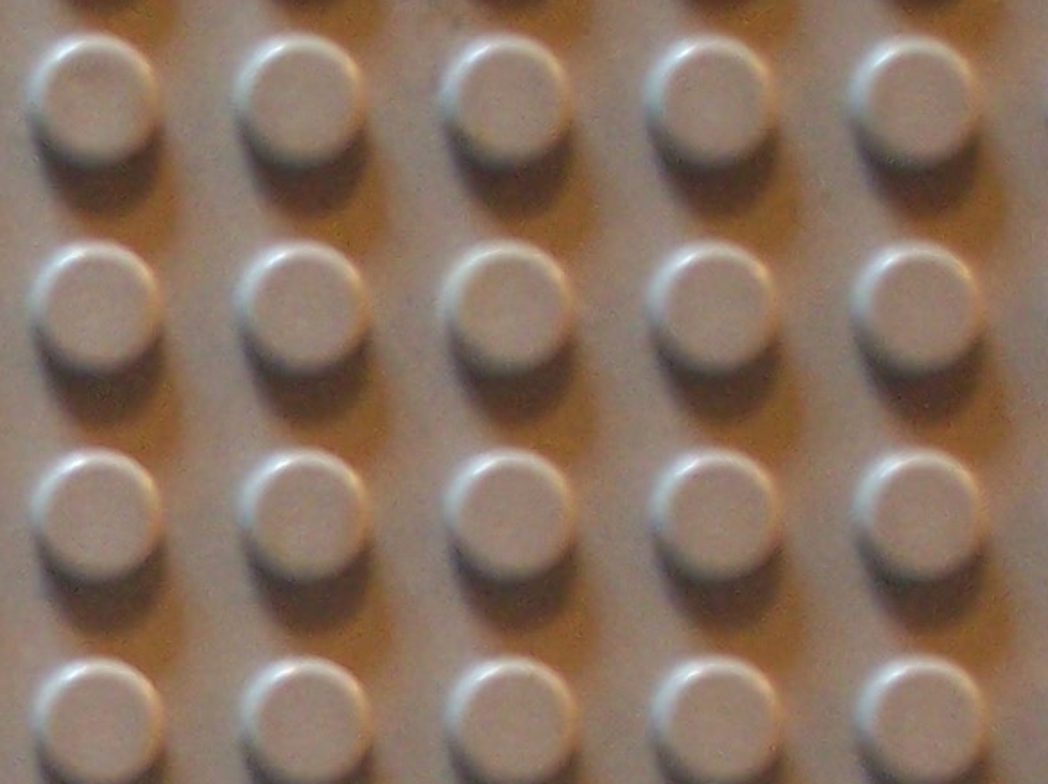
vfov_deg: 5.1
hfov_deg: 6.7
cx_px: -989
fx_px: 8744
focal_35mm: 289
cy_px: 1310
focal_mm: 10.8
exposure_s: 1/4
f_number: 4
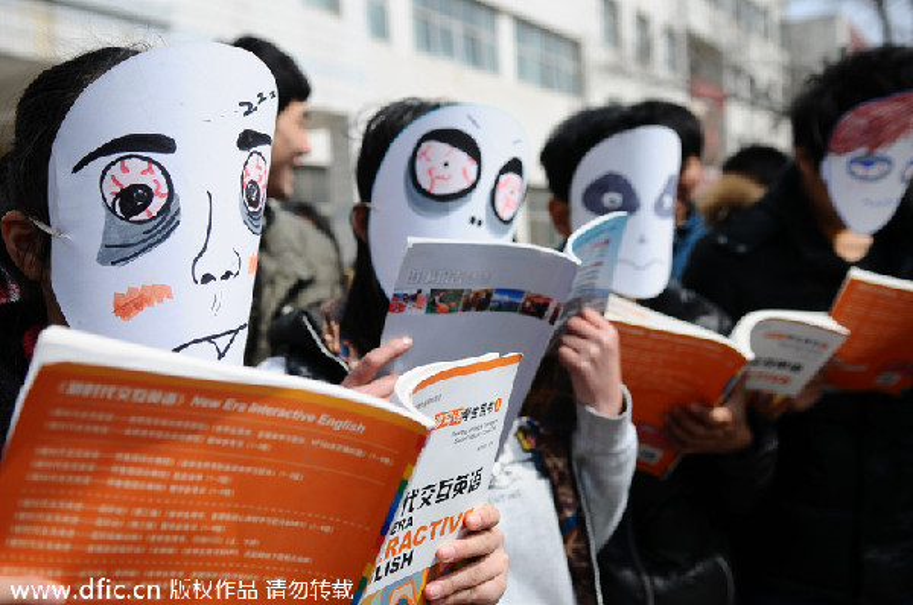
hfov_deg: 49.6
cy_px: 302
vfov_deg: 34.1
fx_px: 987
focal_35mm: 39
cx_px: 456
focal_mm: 26
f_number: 2.8
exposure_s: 1/4000
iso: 200
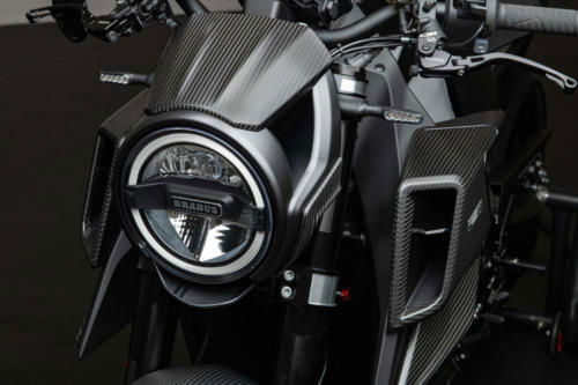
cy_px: 192
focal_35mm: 70
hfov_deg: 28.9
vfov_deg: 19.4
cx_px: 289
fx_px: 1123
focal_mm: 70
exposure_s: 1/100
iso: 250
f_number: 13
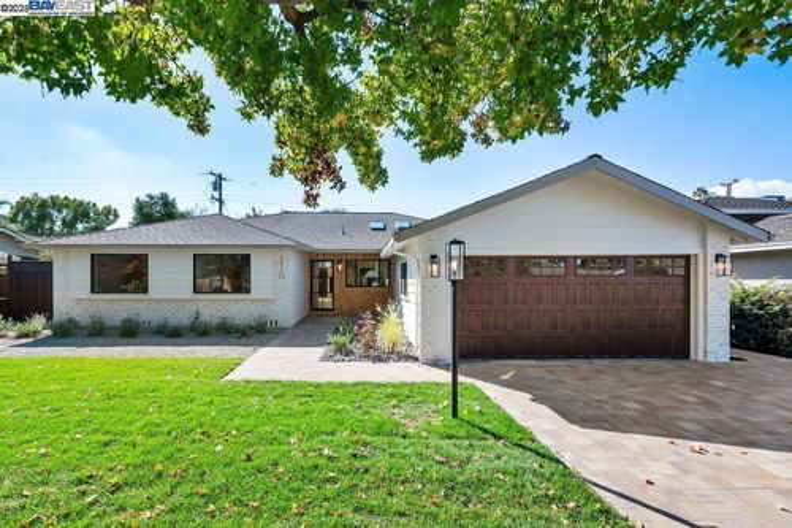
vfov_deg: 81.2
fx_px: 308
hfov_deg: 104.3
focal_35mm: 14
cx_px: 396
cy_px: 264
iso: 800
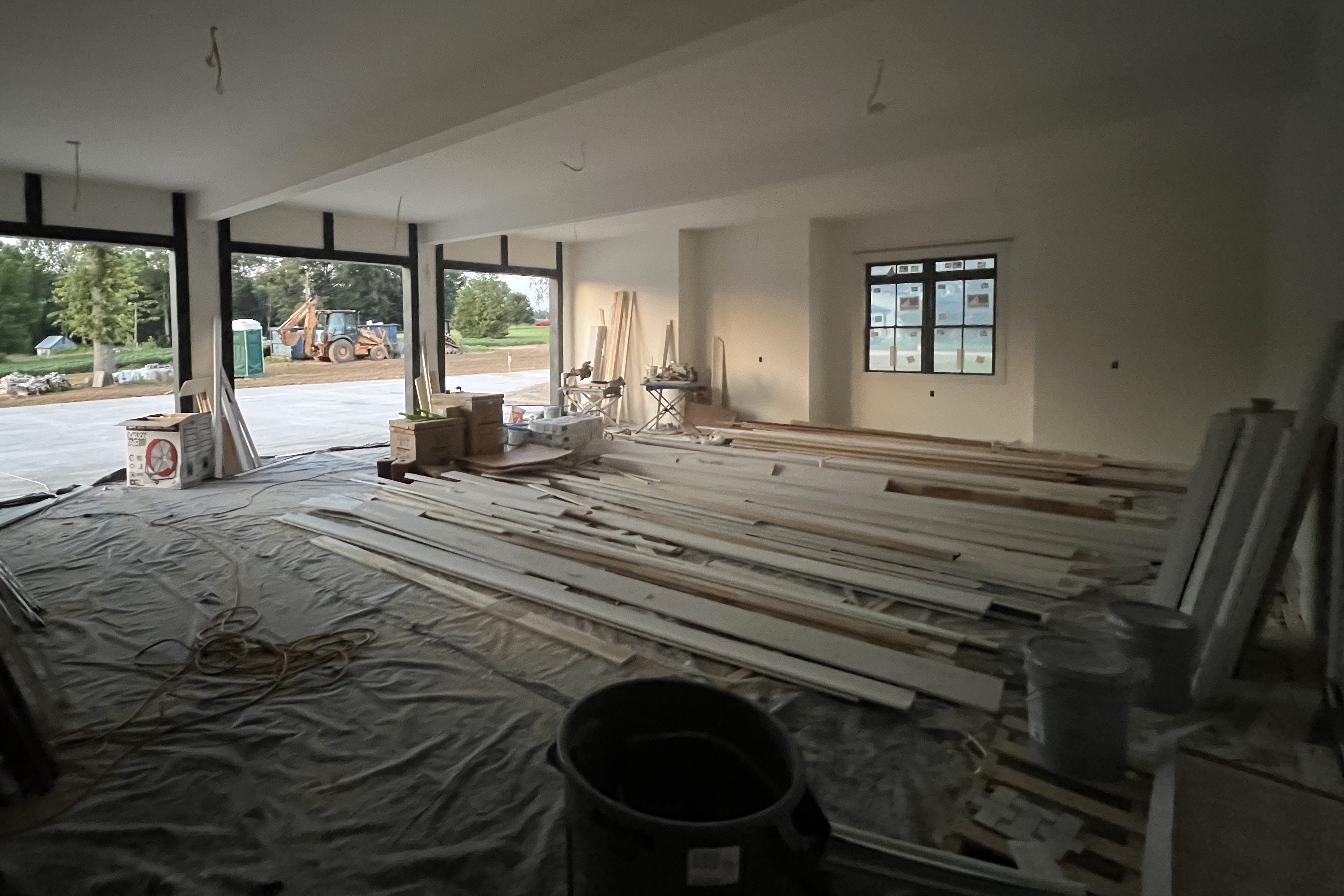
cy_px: 362
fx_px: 635
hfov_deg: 92.1
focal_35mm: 17
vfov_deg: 69.8
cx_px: 537
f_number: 1.8
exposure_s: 1/45
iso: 1000
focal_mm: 1.57
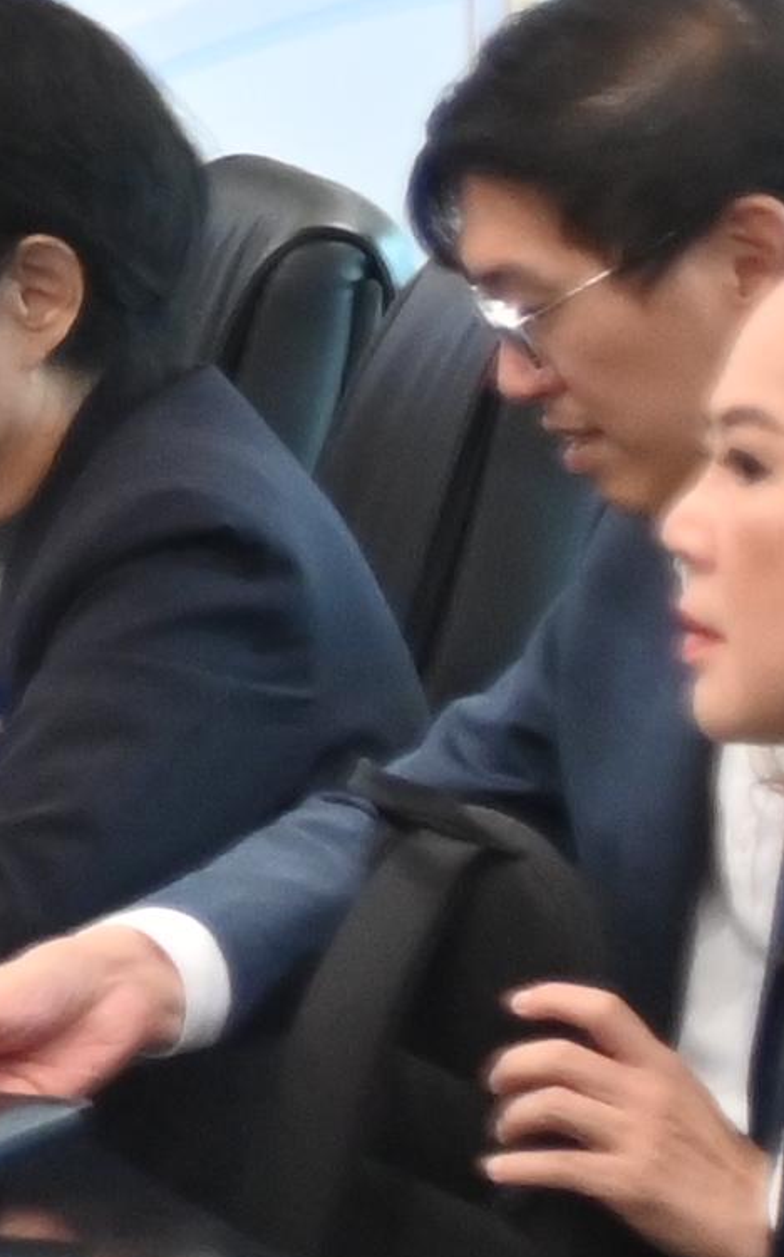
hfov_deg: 2.7
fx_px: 15470
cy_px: 42
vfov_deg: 4.6
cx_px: -3902
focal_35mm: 452
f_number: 4
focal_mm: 55
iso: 1600
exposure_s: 1/125
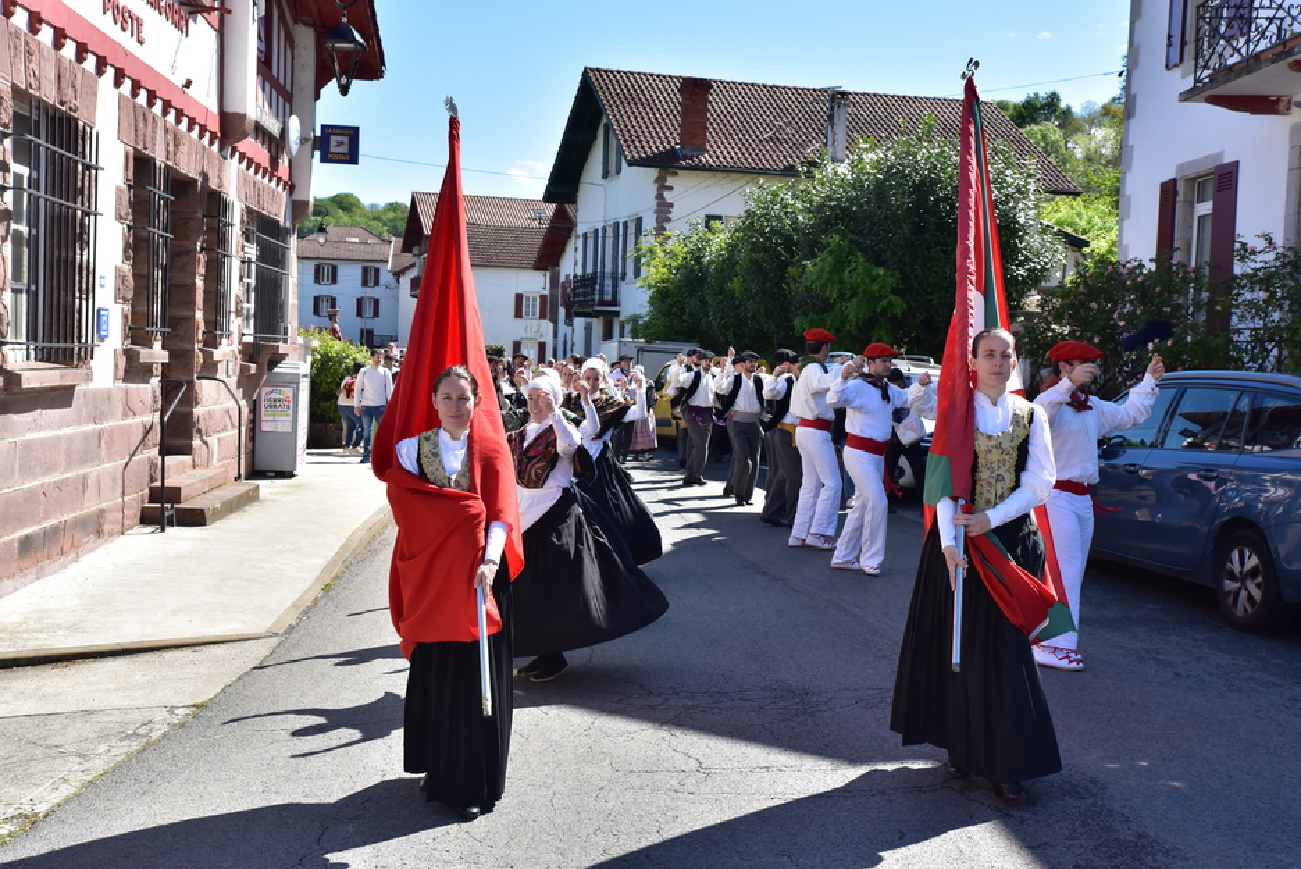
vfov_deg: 31.9
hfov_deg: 46.4
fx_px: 1518
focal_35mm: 42
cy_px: 434
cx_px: 650
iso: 800
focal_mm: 42
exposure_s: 1/1000
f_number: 8
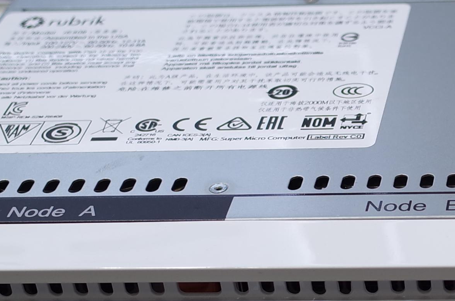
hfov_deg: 16.5
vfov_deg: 11.7
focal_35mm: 117
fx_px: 1476
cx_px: 593
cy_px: 183
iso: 100
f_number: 2.8
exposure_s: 1/125
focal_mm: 18.3
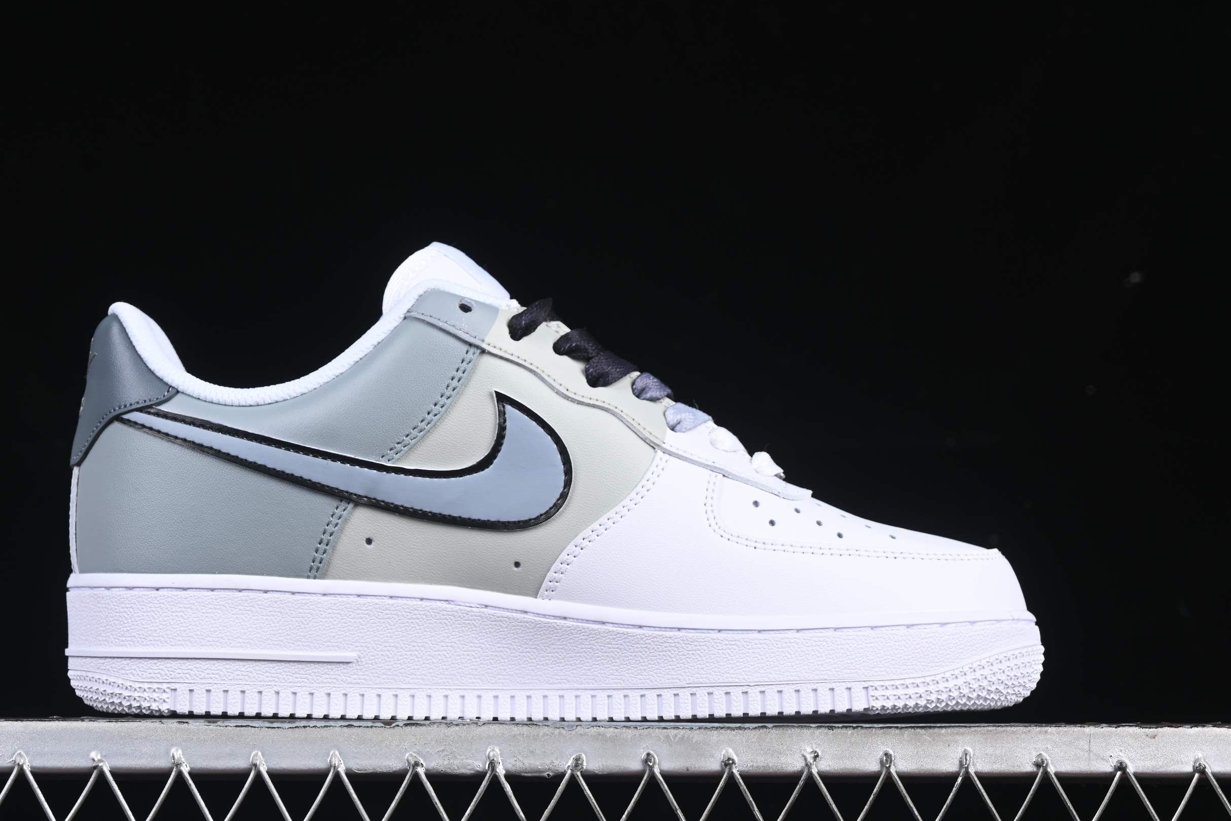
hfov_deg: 23.6
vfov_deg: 15.9
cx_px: 544
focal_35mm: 86
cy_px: 427
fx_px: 2941
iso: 160
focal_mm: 50
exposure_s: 1/80
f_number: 8
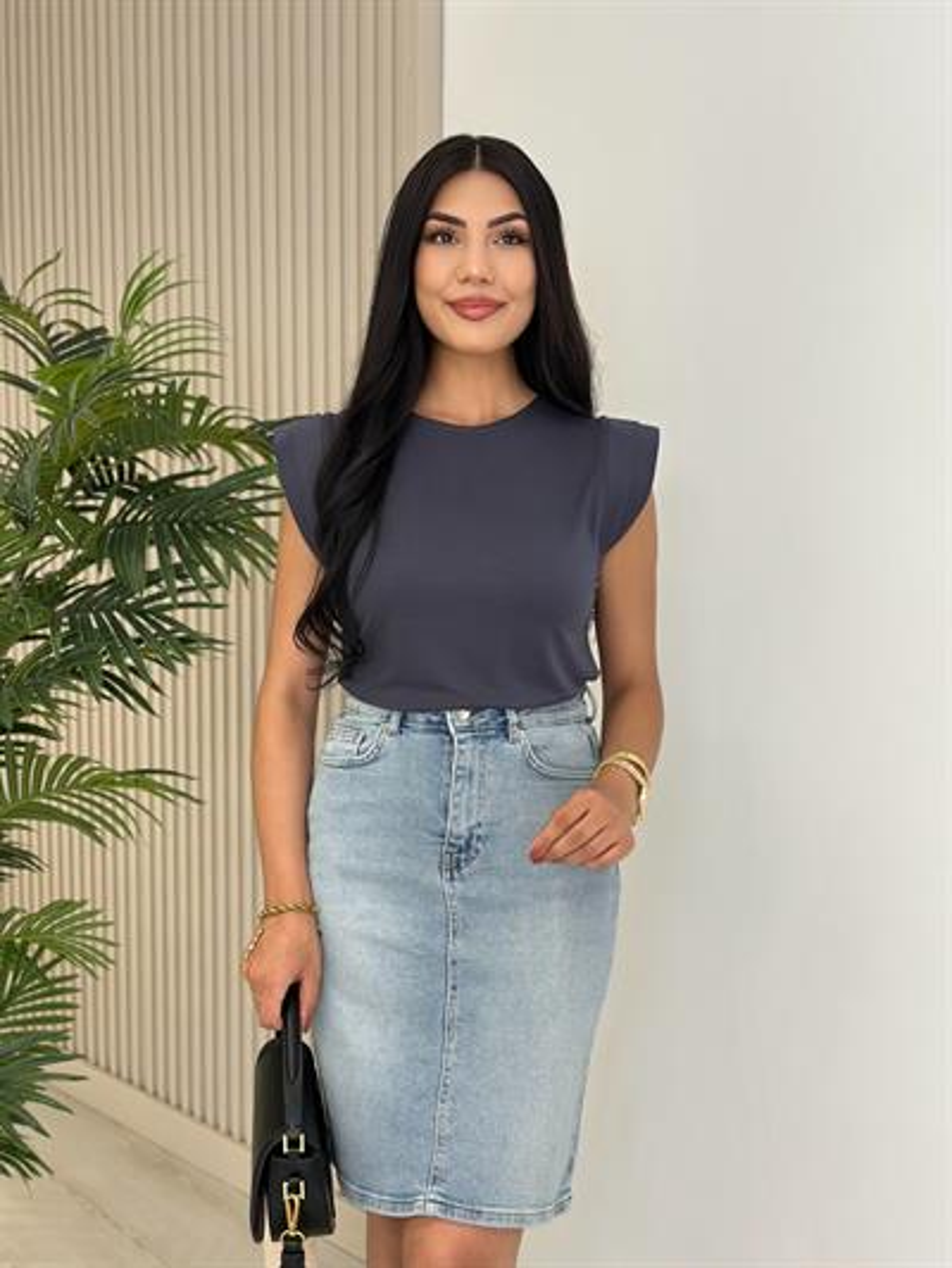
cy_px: 634
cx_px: 476
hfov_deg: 30.3
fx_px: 1759
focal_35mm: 48
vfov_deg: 39.6
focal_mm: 6.86
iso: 80
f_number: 1.78
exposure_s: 1/266
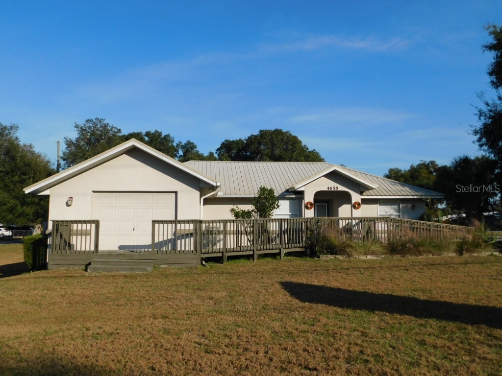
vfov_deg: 46.8
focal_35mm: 30
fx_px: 435
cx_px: 251
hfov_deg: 60.0
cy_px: 188
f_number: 6.4
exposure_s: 1/500
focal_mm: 5.3
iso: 125
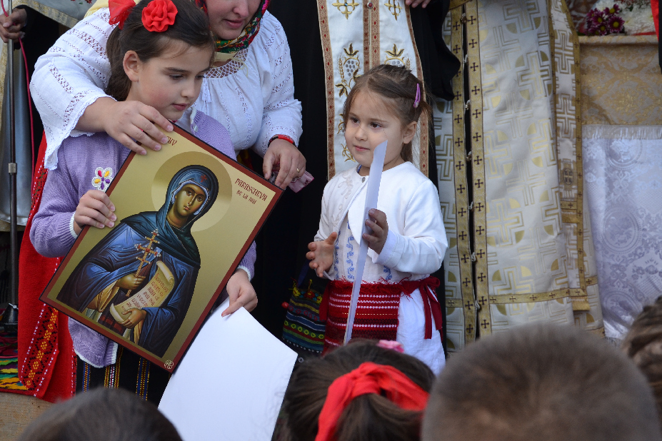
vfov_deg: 20.6
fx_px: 1214
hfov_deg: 30.5
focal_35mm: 66
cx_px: 322
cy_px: 157
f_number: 4.2
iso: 400
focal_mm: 34
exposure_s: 1/320
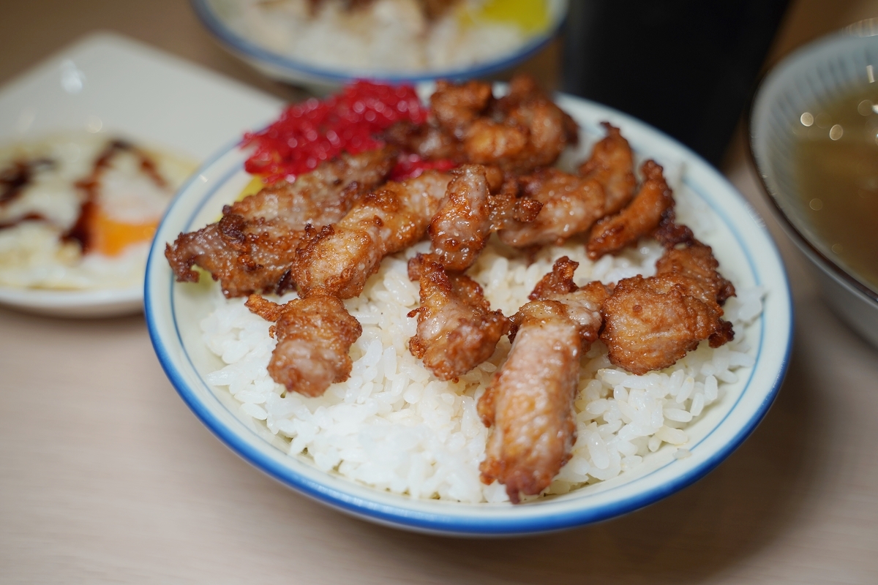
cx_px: 439
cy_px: 292
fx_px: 1000
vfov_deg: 32.6
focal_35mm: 41
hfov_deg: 47.4
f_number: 4
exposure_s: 1/60
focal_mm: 41
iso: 100
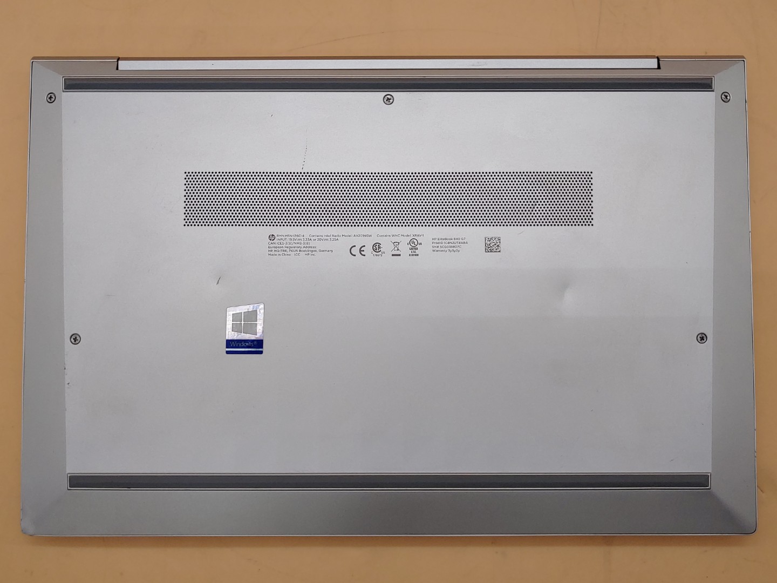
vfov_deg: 42.9
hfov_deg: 55.4
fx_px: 741
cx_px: 388
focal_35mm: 33
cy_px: 292
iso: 50
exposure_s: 1/293
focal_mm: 4.36
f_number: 1.8
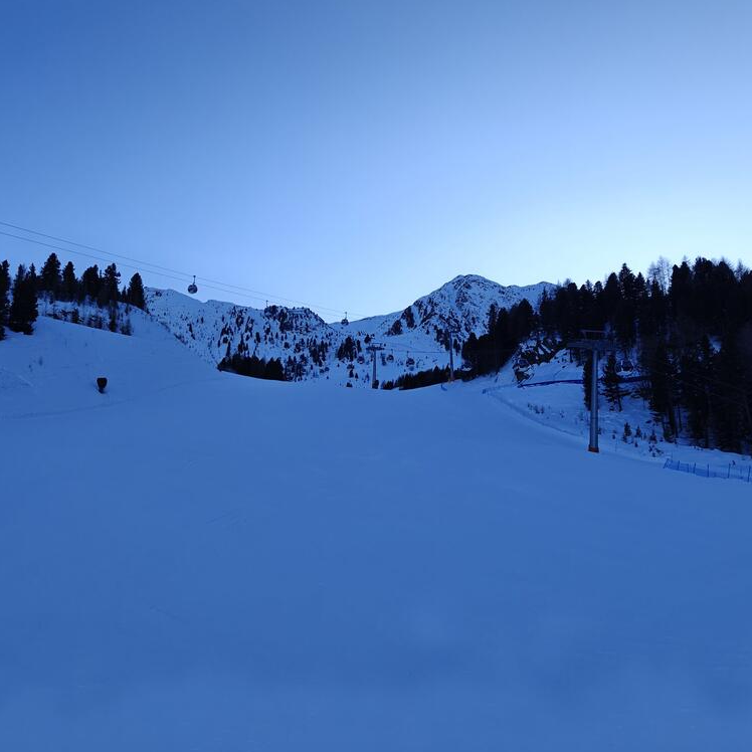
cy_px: 366
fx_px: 688
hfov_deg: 56.9
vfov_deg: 57.3
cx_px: 306
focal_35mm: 28
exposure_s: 1/1255
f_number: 1.6
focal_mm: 6.06
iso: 50
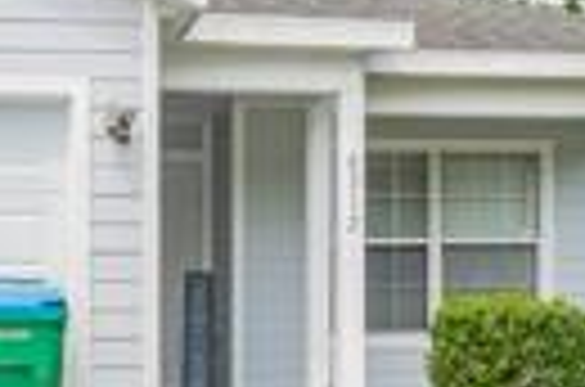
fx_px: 1200
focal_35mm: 74
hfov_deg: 26.9
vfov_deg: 18.0
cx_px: 112
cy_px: 364
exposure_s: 1/100
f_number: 8
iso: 400
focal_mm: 16
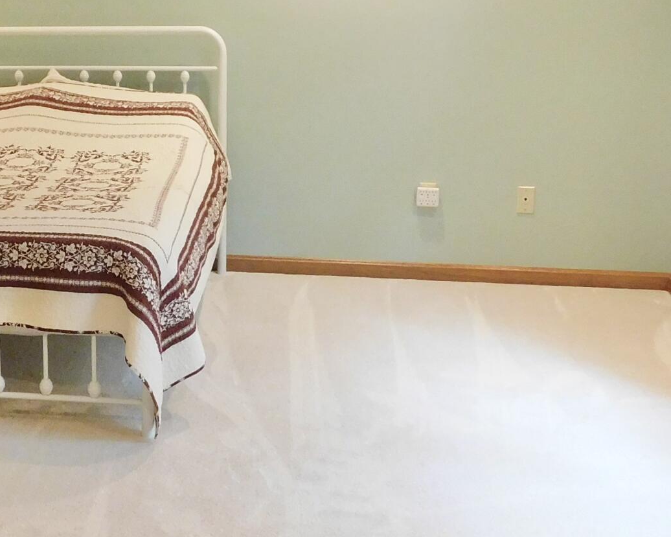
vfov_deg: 23.4
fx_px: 1291
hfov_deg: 28.3
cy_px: 188
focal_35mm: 65
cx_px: 98
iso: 400
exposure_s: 1/30
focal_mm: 4
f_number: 3
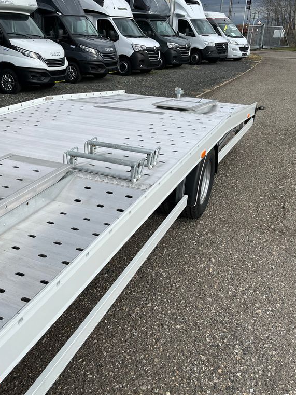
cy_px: 197
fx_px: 399
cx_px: 104
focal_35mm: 35
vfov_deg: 52.6
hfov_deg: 40.3
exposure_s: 1/3623
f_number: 1.6
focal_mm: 5.1
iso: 50
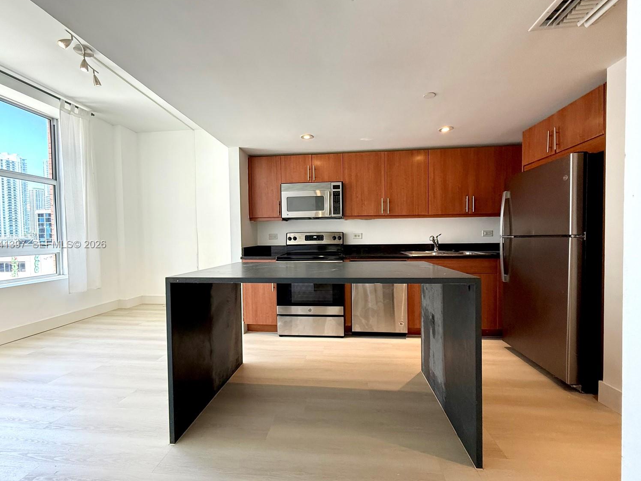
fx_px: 278
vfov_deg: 81.7
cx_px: 316
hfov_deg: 98.2
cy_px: 245
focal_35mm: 15
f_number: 2.2
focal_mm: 2.22
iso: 250
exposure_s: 1/120
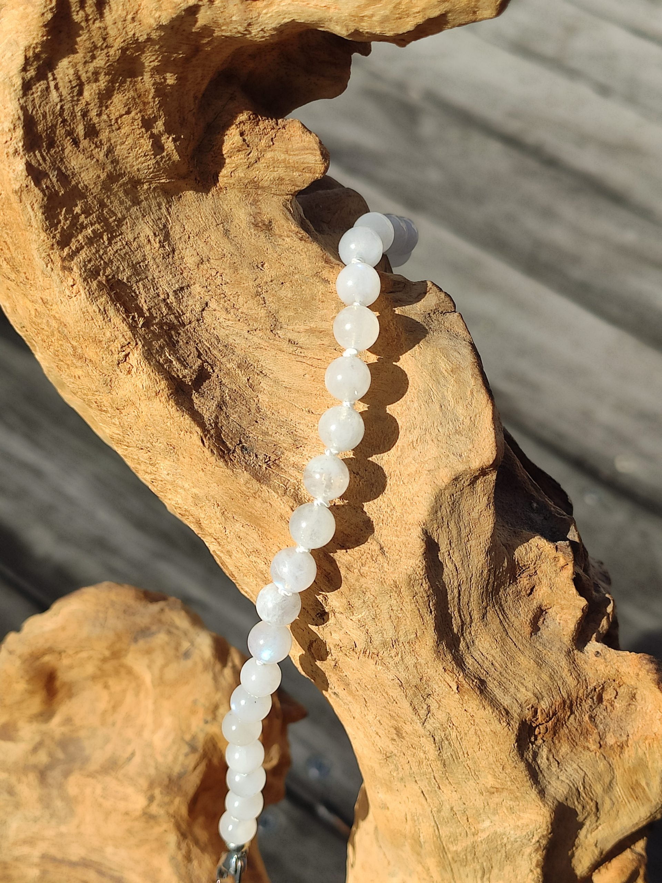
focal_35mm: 26
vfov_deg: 67.3
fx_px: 663
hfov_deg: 53.1
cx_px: 331
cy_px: 442
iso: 112
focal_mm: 4.77
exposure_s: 1/1314
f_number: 1.75
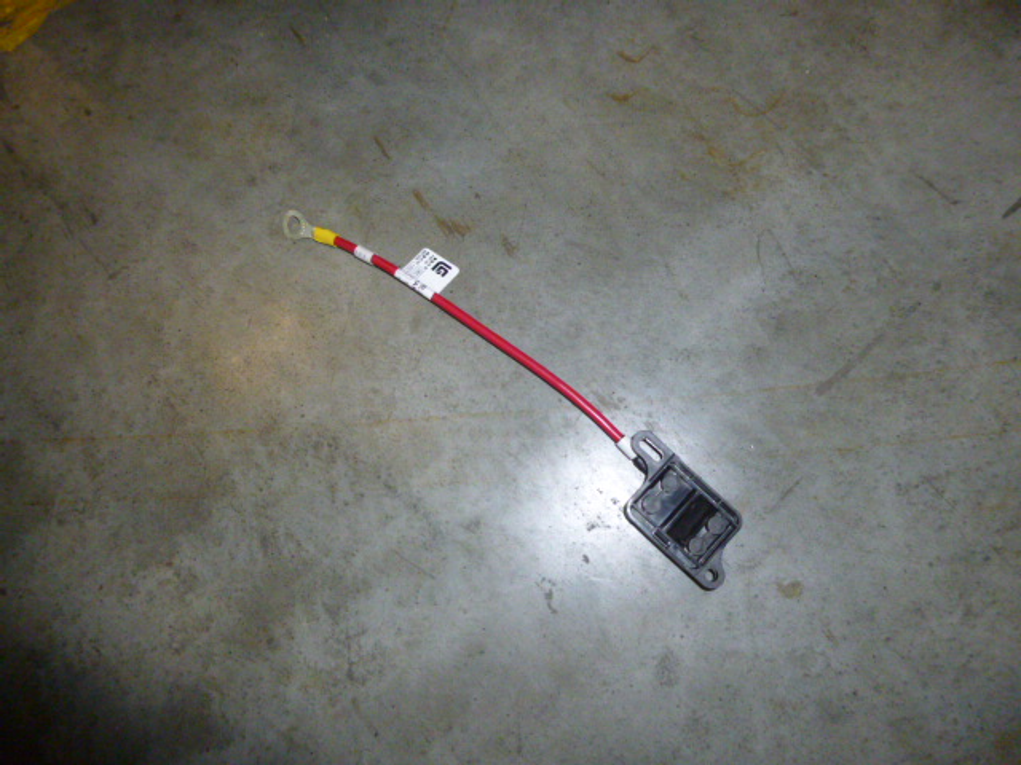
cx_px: 510
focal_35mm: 25
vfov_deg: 54.9
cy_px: 382
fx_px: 737
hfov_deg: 69.4
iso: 400
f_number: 3.1
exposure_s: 1/60
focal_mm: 4.5
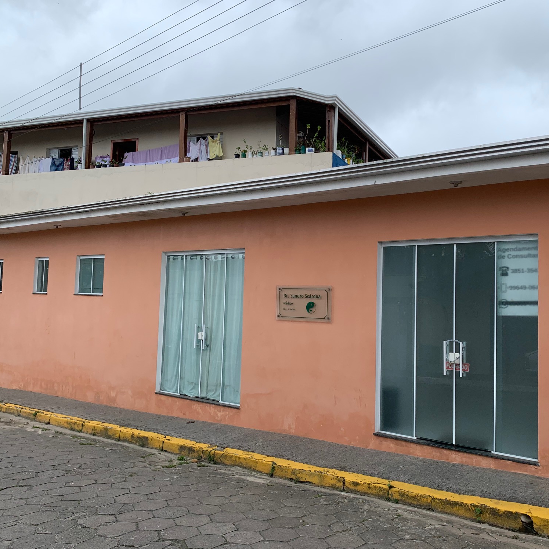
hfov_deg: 52.3
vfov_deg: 52.5
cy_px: 272
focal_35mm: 31
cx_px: 315
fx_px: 556
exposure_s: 1/835
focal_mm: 4.25
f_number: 1.8
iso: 25
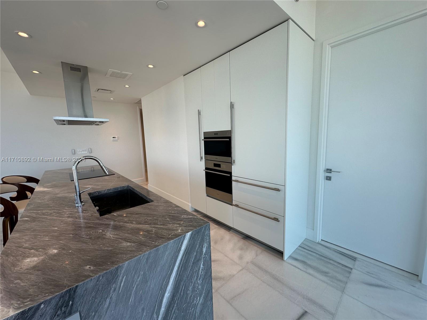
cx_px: 214
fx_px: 173
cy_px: 160
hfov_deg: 102.1
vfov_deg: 85.7
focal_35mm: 14
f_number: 2.2
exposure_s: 1/206
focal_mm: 2.22
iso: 40
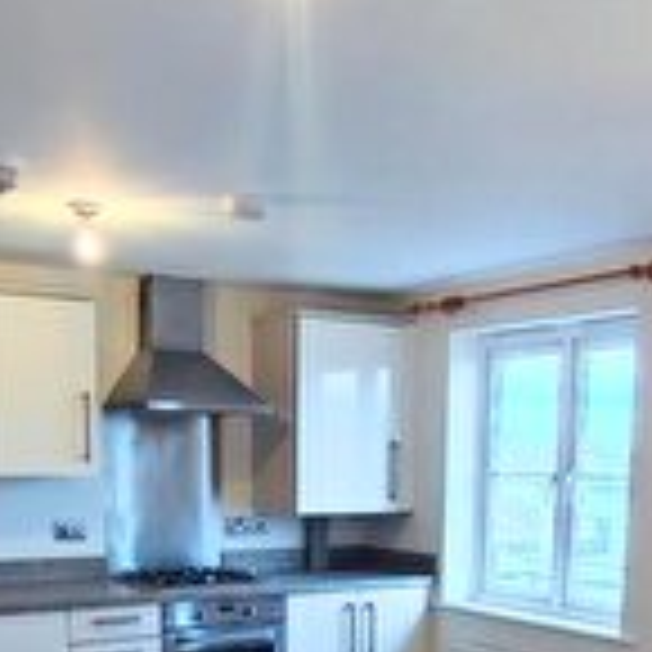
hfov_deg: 35.4
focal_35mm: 48
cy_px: 654
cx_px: 328
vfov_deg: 32.5
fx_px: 1023
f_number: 2.2
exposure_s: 1/50
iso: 113
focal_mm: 1.66
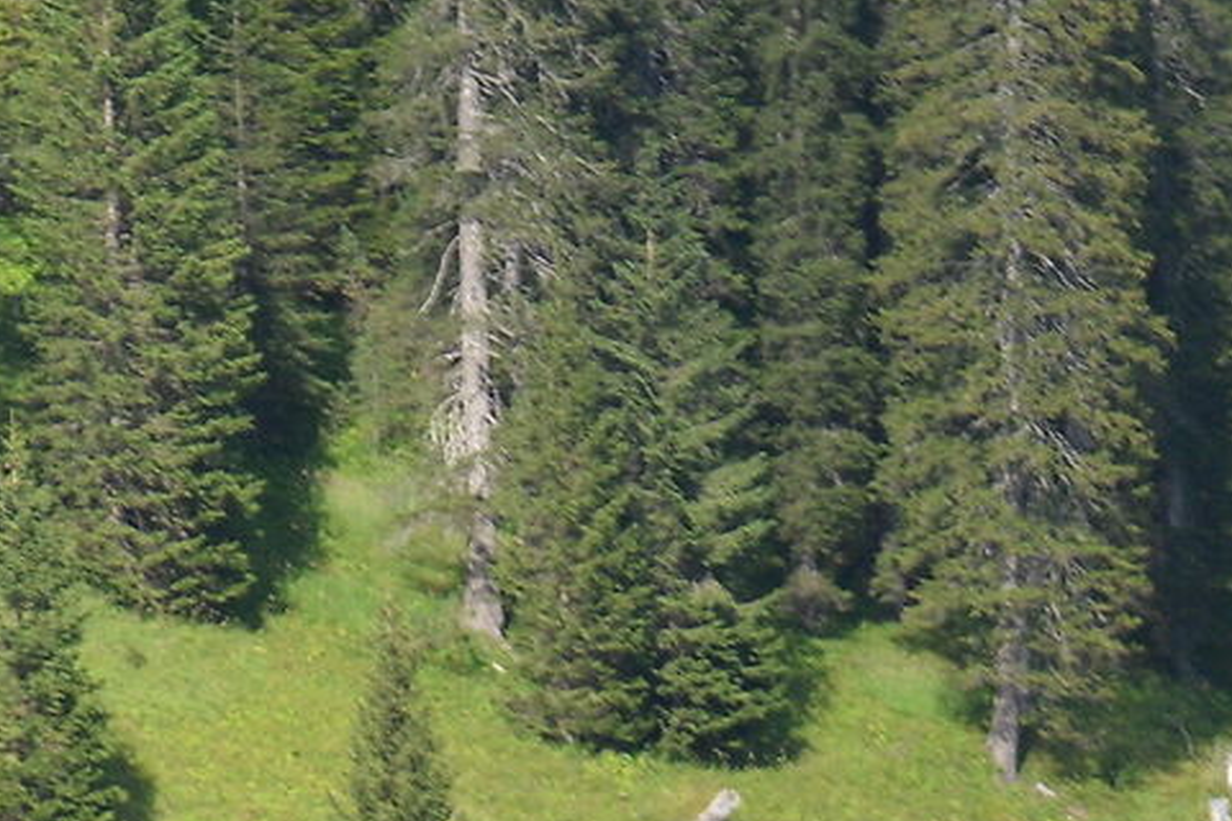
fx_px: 17965
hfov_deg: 3.9
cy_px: -911
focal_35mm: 525
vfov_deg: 2.6
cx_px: -637
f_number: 7.1
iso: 100
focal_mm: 70
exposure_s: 1/60
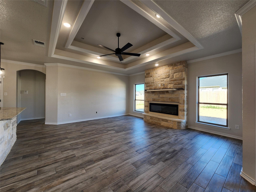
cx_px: 128
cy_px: 96
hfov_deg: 106.2
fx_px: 96
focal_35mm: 13
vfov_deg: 89.9
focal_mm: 2.2
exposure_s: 1/60
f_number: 2.2
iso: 50
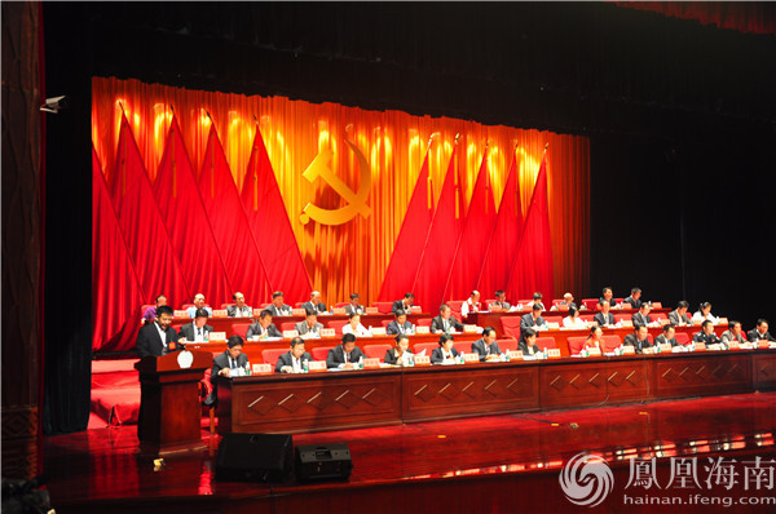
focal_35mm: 39
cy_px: 257
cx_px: 388
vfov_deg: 34.1
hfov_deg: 49.6
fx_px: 839
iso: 400
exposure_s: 1/13
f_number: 4
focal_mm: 26
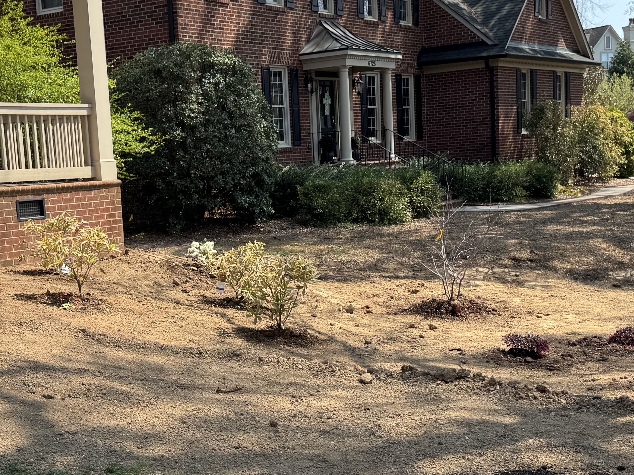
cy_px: 280
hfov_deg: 33.1
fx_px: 1062
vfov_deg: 25.2
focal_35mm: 58
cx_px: 233
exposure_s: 1/1678
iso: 80
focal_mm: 6.76
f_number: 1.78
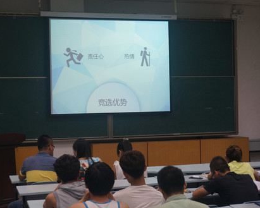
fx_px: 500
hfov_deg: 29.1
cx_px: 105
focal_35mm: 65
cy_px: 104
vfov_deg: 23.5
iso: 800
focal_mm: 38
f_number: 5.6
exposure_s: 1/60
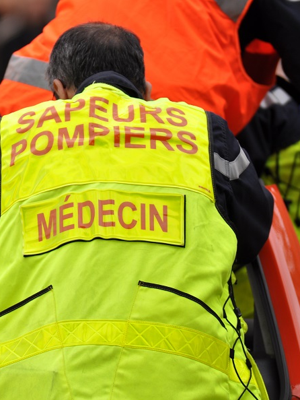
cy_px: 200
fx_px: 5035
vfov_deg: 4.5
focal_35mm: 436
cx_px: 3
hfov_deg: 3.4
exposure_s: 1/250
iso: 200
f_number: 2.8
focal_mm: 200
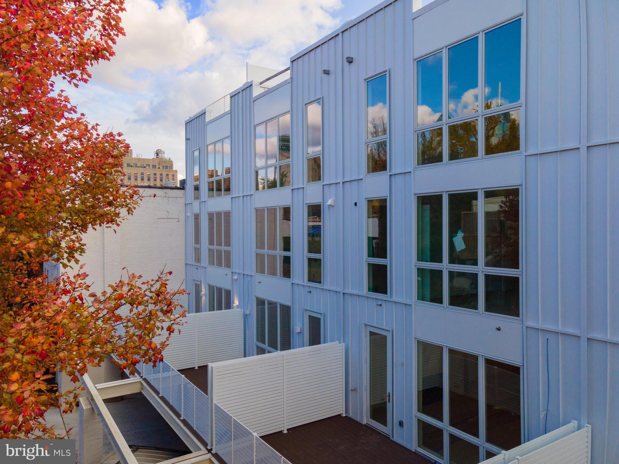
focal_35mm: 24
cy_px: 232
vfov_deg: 56.8
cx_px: 310
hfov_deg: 71.6
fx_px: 429
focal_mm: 4.5
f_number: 2.8
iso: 100
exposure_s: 1/80
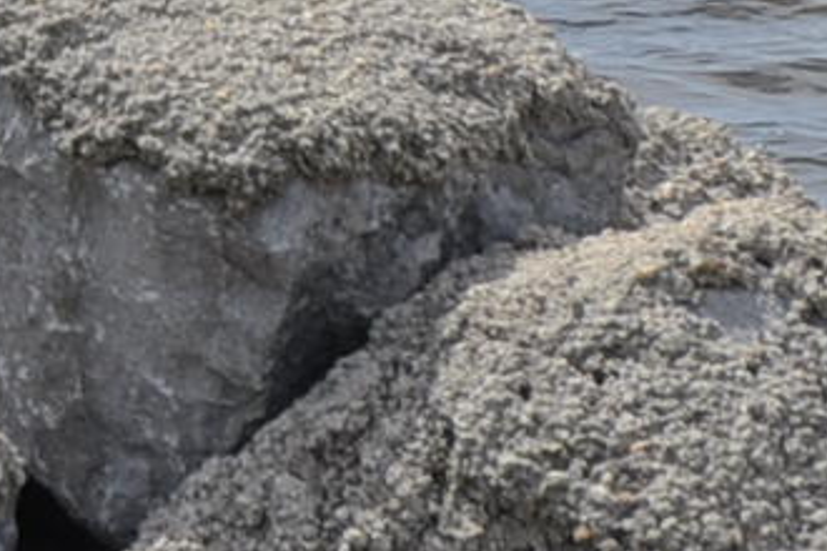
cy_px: -684
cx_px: -877
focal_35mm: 251
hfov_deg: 7.8
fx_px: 5766
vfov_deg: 5.3
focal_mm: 24
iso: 100
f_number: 9
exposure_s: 1/320
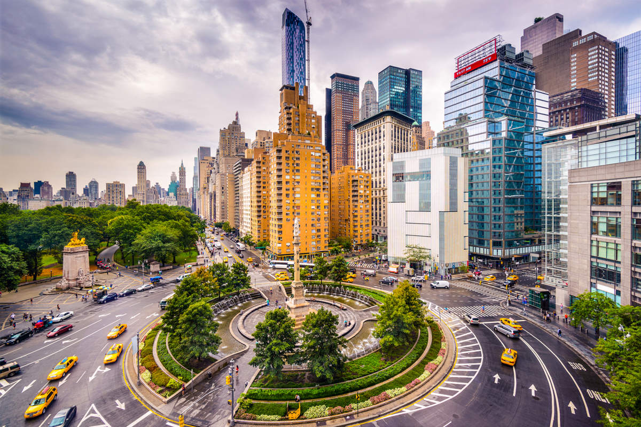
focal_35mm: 16
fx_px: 285
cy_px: 214
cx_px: 320
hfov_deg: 96.7
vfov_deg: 73.7
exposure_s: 1/25
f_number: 6.3
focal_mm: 16
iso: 100
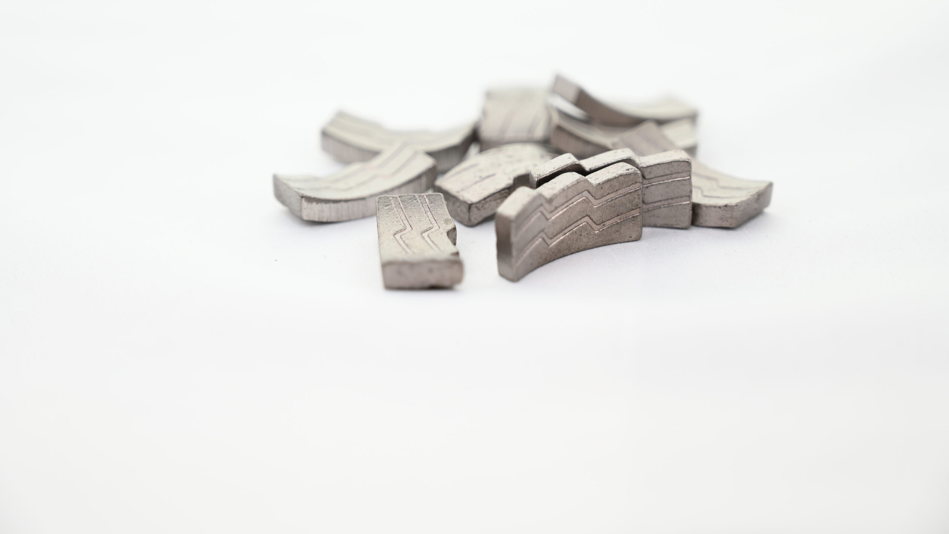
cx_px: 470
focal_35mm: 74
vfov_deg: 16.3
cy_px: 216
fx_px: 1862
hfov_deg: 28.6
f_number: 4.5
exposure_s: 1/160
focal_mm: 70
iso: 100
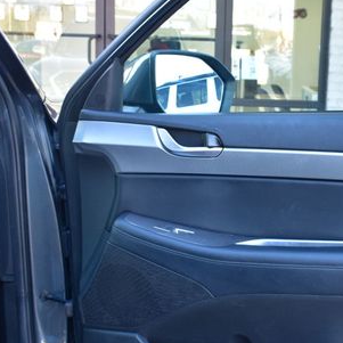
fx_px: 729
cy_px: 213
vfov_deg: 26.4
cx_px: 266
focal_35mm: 65
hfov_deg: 26.1
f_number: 7.1
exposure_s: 1/30
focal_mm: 24
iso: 400
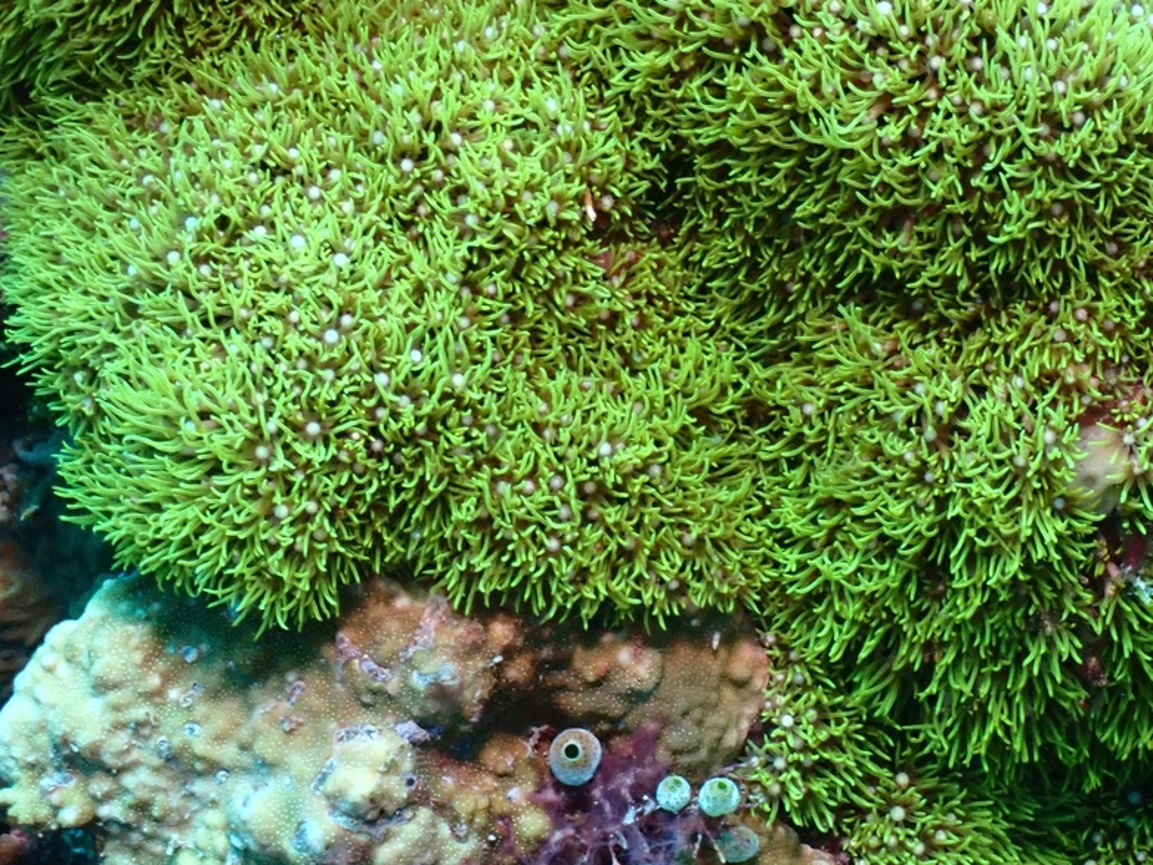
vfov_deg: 10.2
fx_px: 4864
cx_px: 775
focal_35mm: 146
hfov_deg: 13.5
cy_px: 405
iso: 640
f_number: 6.3
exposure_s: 1/200
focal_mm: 18
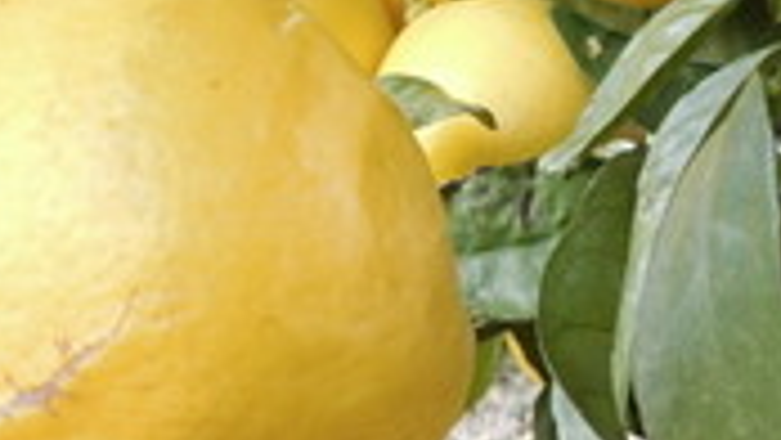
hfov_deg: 25.4
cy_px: 184
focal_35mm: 75
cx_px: 934
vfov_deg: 16.1
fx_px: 1554
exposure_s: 1/40
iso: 125
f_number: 3.4
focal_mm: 4.5
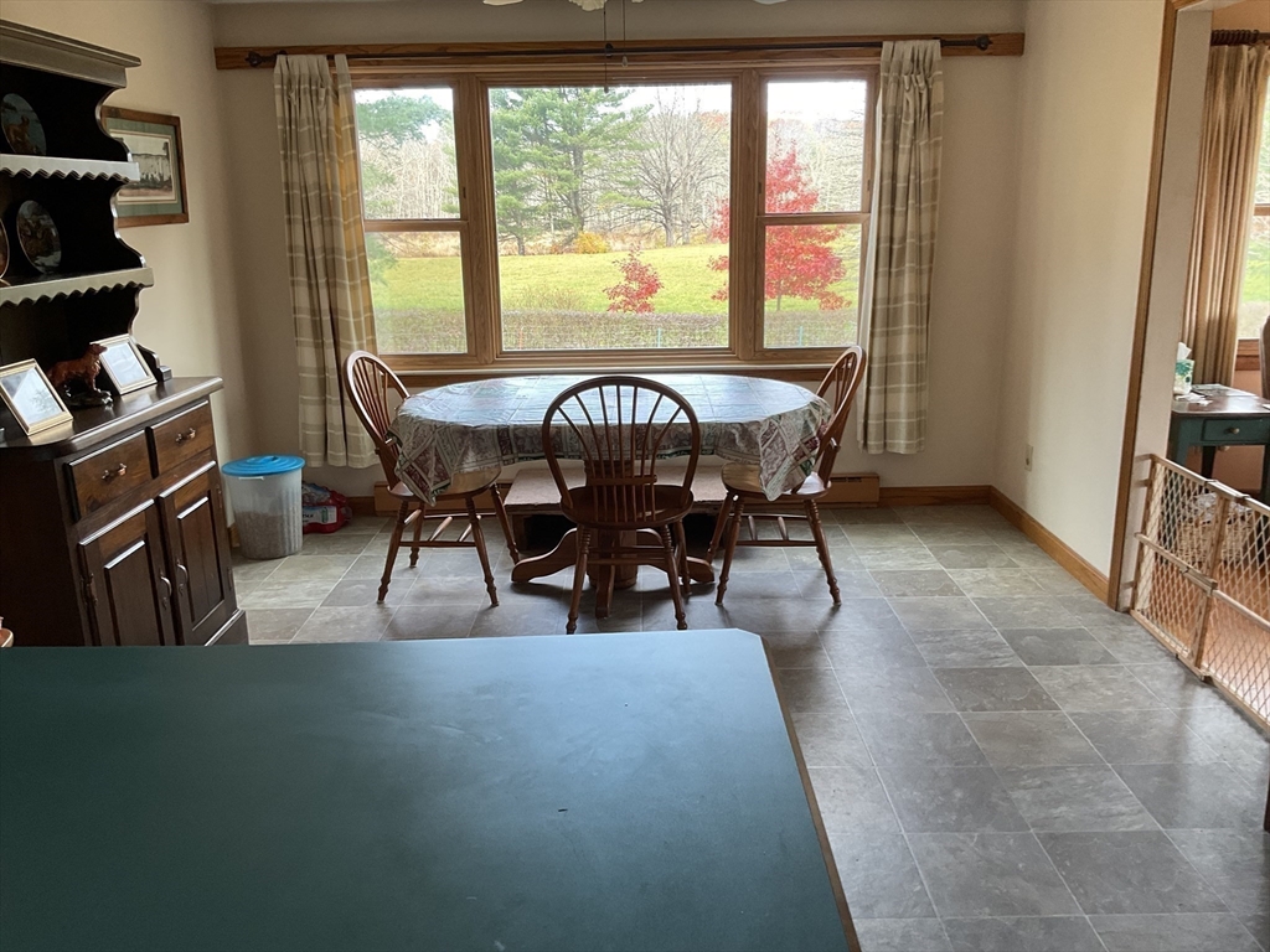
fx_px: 1064
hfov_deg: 61.7
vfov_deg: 48.2
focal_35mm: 29
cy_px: 476
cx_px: 635
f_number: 1.8
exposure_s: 1/60
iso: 50
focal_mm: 3
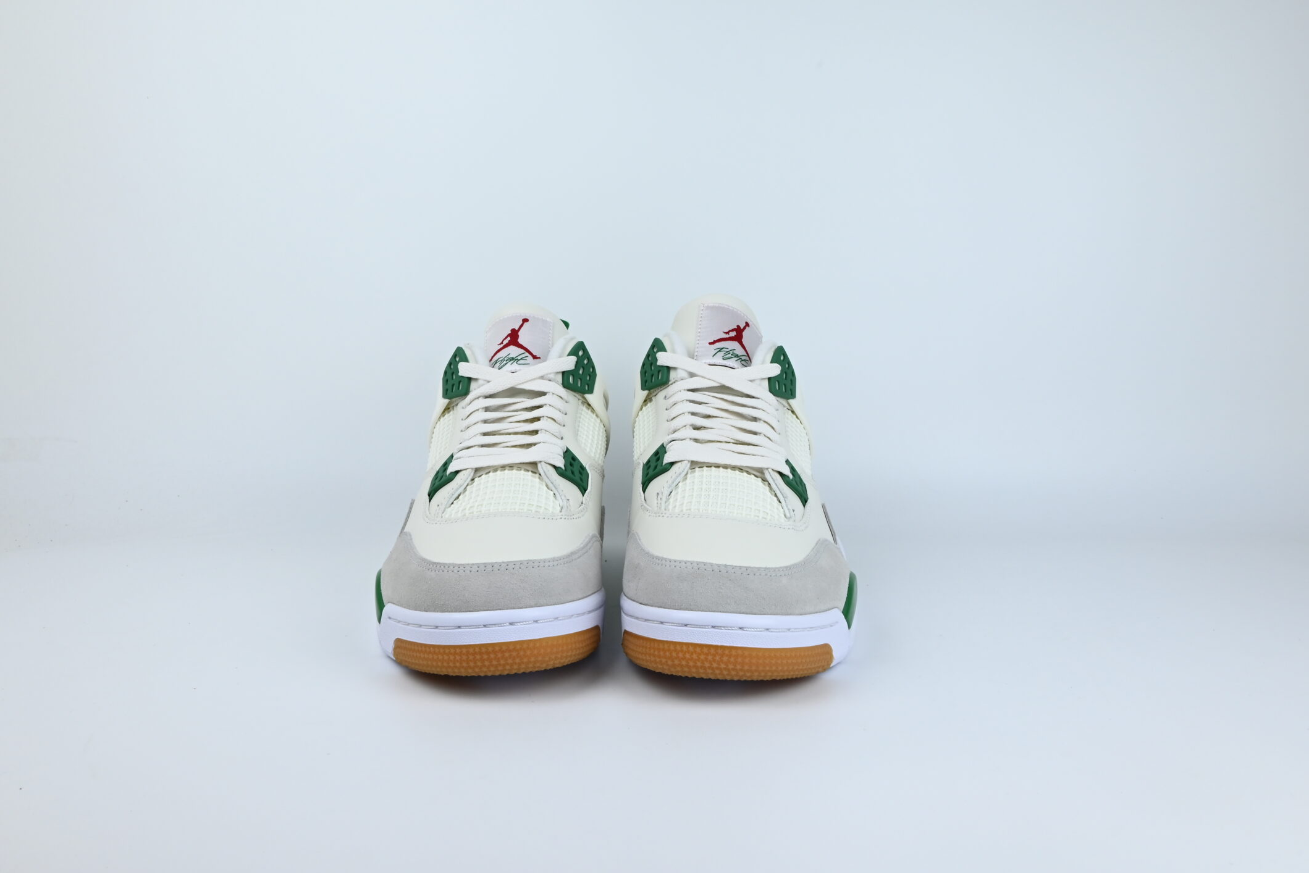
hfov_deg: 63.6
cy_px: 370
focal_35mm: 29
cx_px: 622
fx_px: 1055
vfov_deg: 44.8
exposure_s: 1/125
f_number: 18
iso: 500
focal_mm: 24
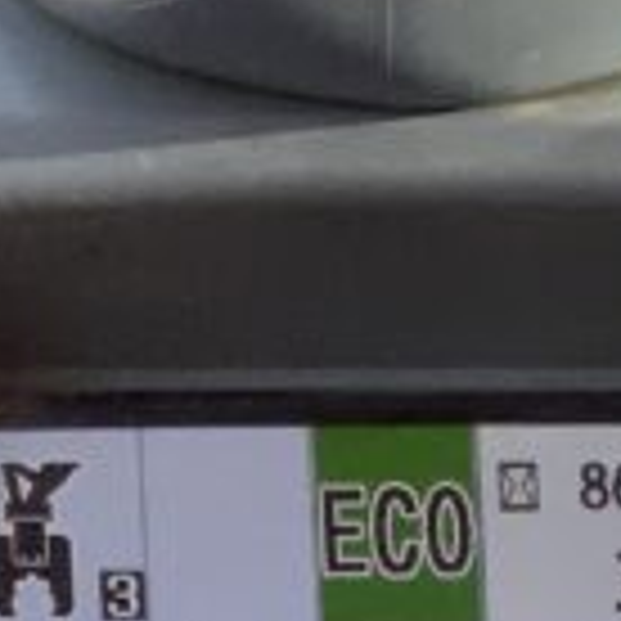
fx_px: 3856
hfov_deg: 9.0
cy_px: 1161
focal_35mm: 190
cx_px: 828
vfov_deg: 8.8
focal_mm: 3
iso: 32
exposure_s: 1/307
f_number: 1.8
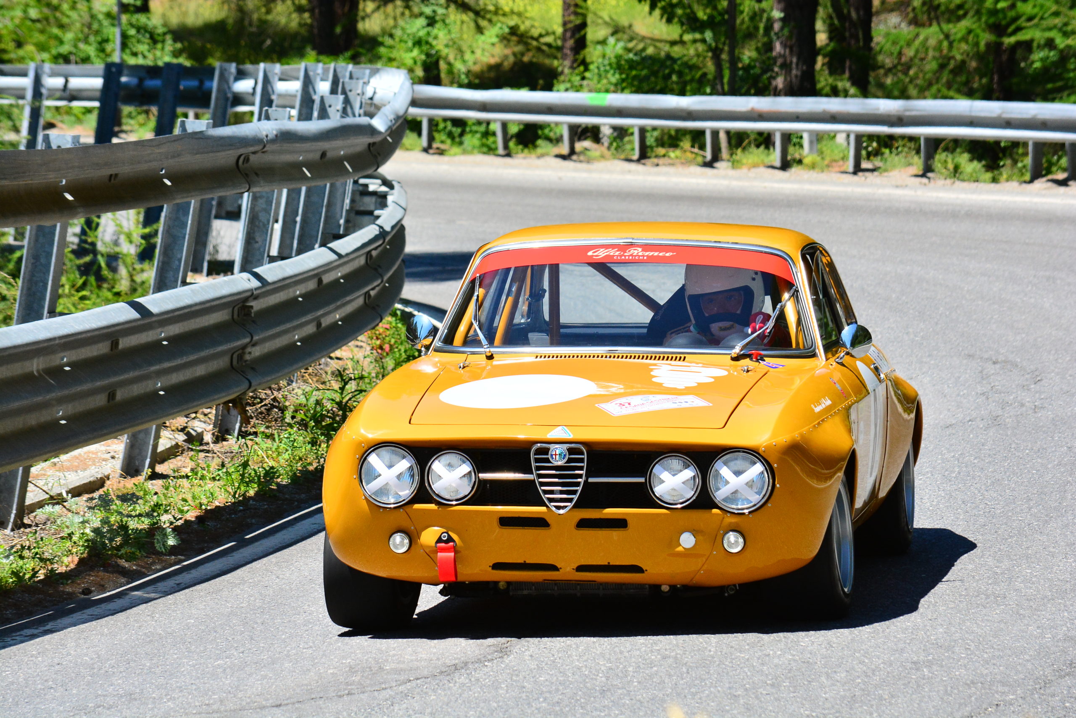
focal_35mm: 232
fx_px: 6950
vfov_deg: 5.9
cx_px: 538
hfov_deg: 8.9
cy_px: 359
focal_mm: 155
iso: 640
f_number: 8
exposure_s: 1/1600
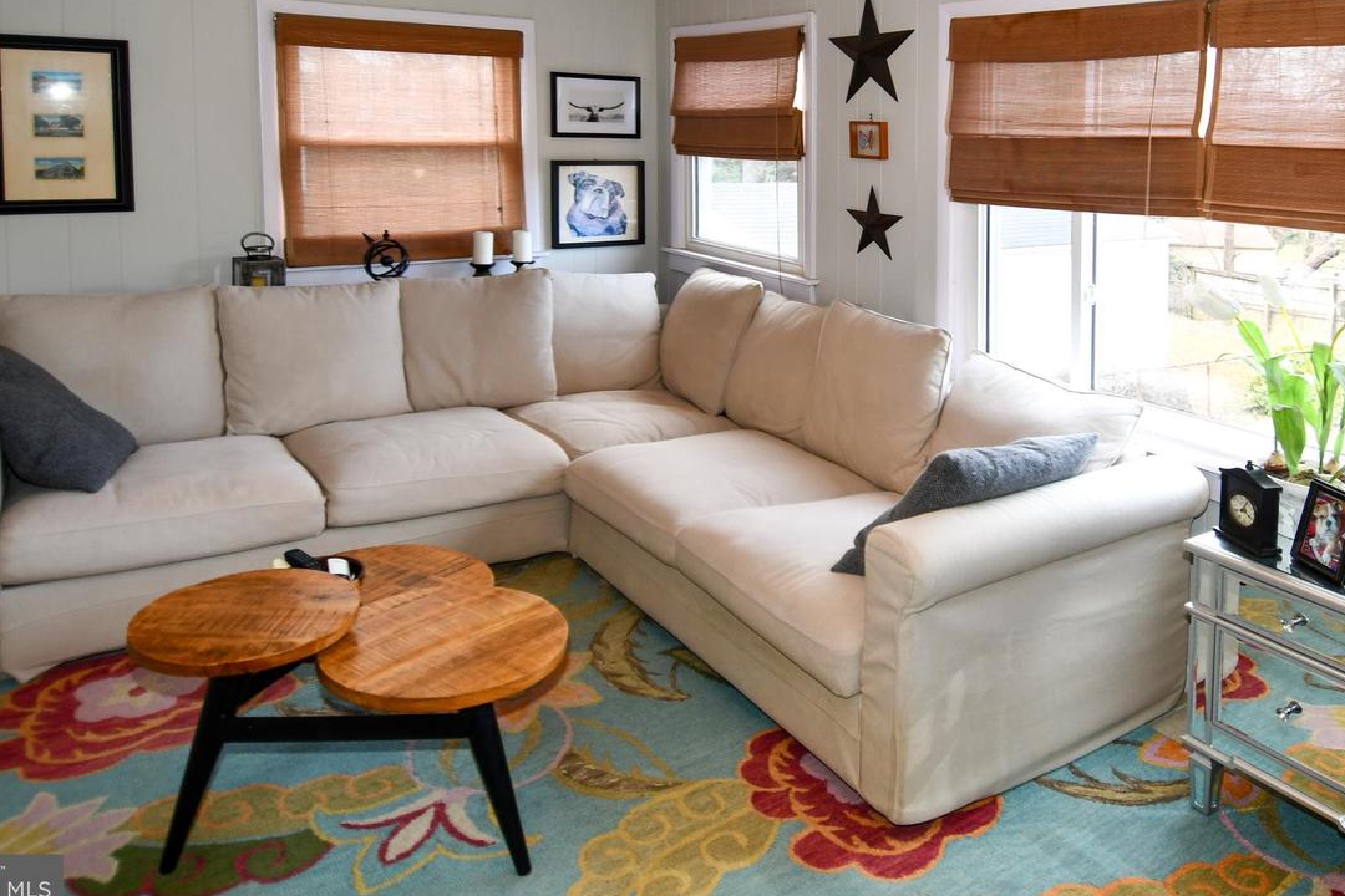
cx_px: 766
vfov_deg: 52.4
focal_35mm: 24
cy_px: 321
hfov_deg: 73.4
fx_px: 897
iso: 280
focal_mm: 12
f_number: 4
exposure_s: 1/60
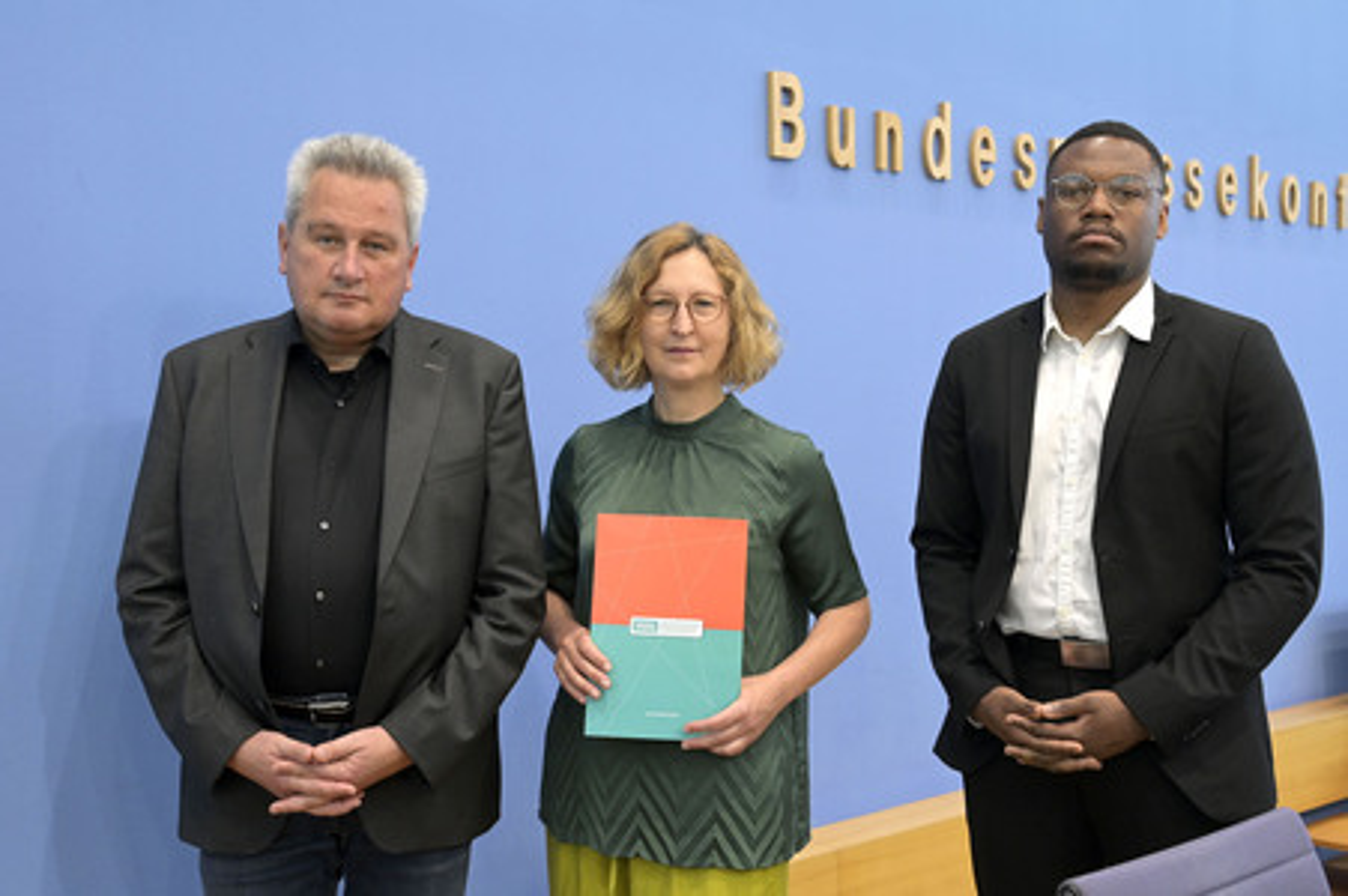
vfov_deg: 30.5
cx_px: 674
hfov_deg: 44.5
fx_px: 1646
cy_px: 448
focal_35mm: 44
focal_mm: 44
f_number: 5
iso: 3200
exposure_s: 1/320
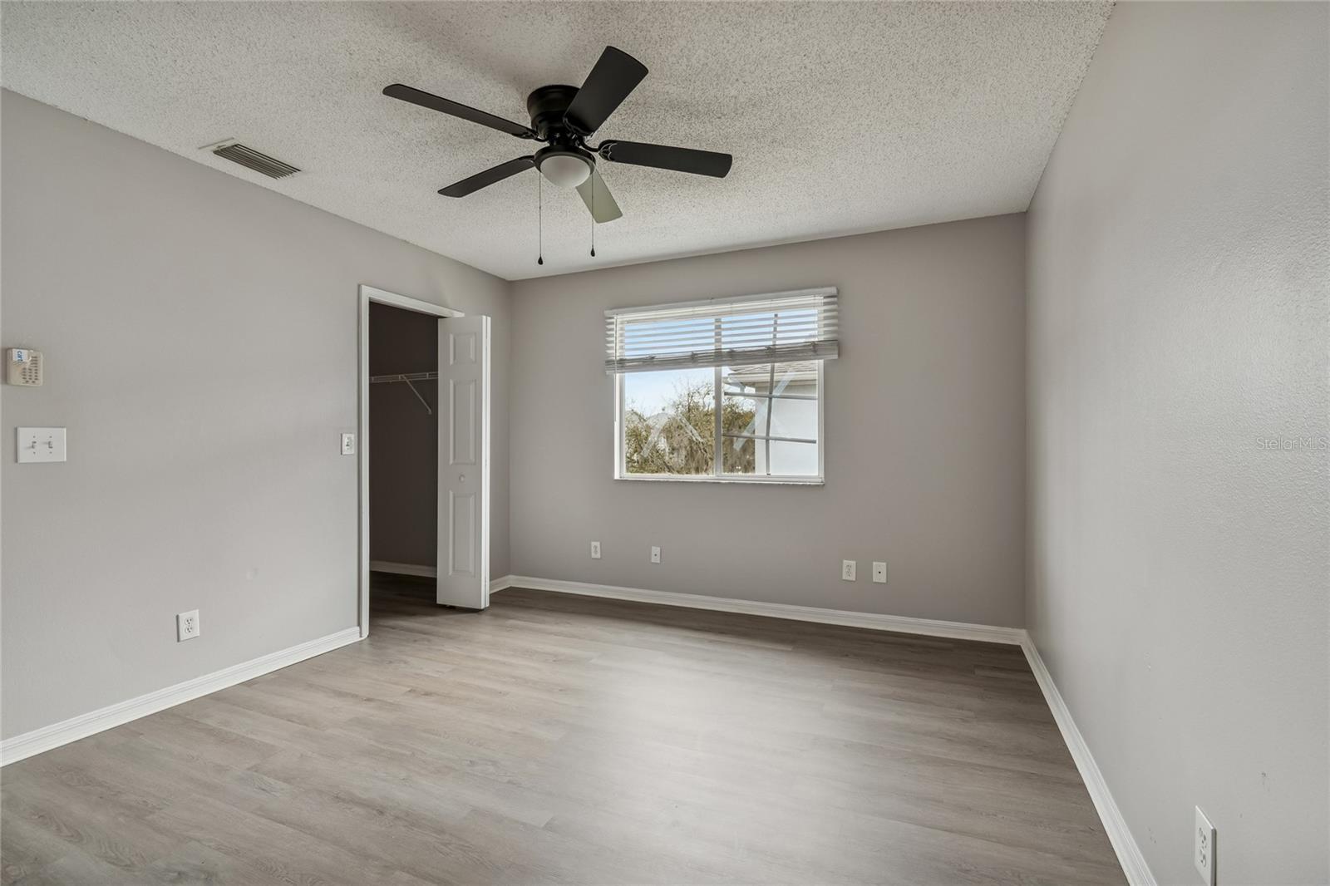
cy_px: 443
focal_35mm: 15
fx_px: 554
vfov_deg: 77.3
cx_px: 665
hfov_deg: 100.4
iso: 100
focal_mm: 10
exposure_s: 1/15
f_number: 7.1
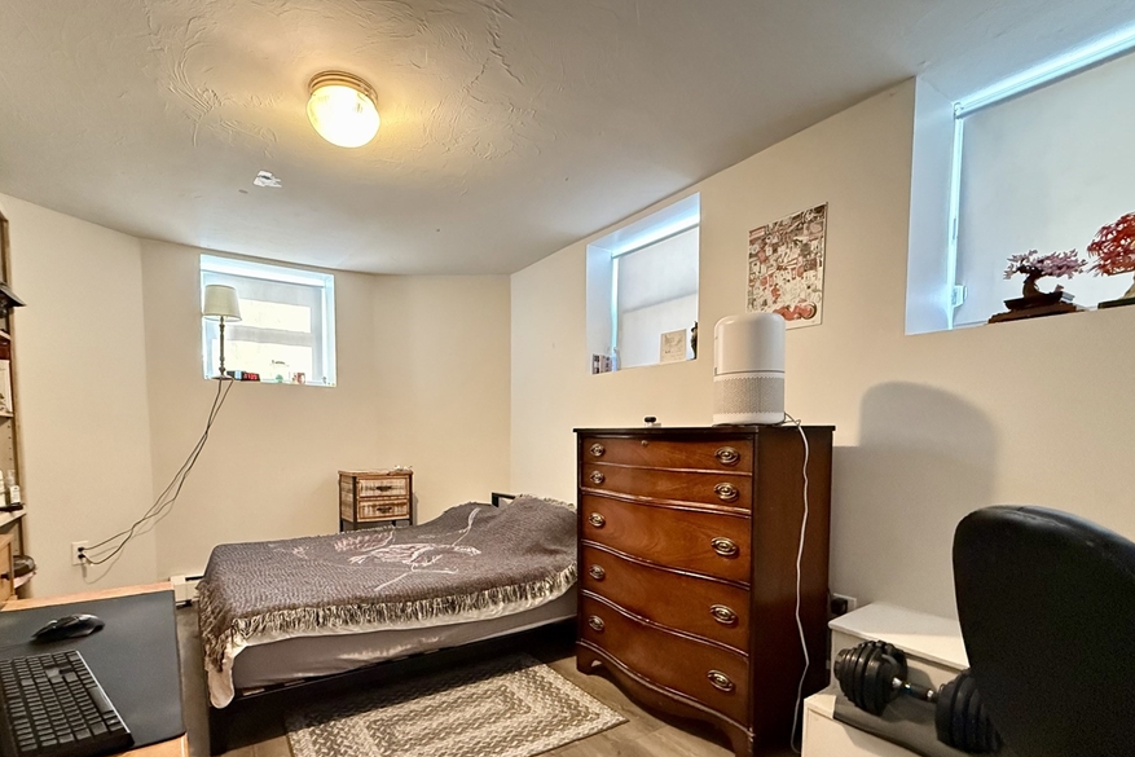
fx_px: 536
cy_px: 465
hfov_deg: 93.0
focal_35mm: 17
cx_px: 512
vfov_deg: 69.5
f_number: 2.2
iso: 1000
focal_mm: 2.22
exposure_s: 1/60
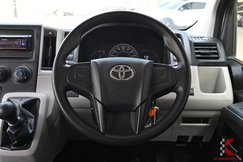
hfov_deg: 53.1
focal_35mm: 36
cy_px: 81
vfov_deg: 36.9
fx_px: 243
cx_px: 122
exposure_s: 1/30
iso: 200
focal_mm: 24.5
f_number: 5.6
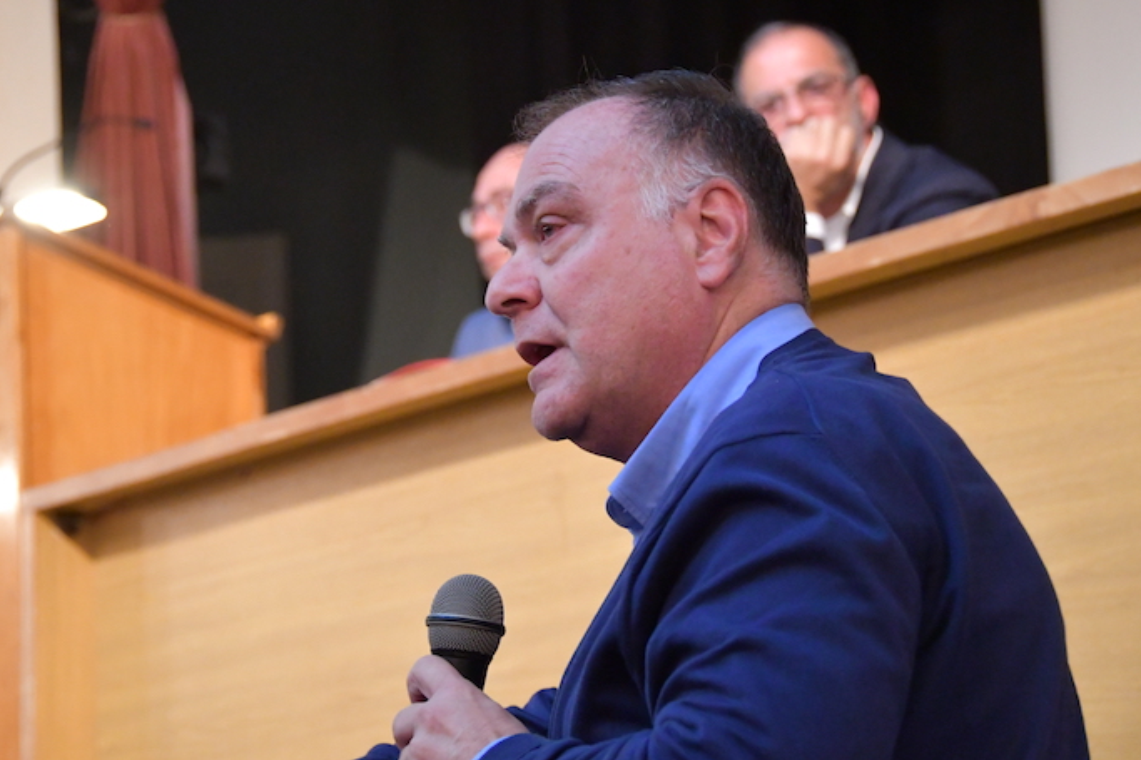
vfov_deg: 11.1
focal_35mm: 123
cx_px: 525
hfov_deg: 16.7
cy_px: 318
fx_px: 3897
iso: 6400
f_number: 5
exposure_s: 1/60
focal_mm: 70
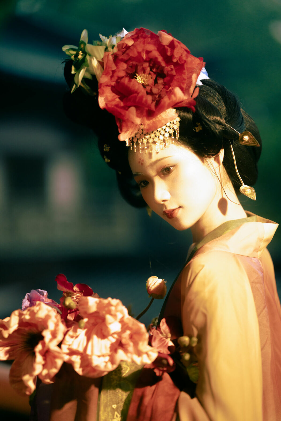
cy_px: 210
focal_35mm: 85
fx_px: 995
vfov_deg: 23.9
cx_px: 140
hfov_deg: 16.1
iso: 640
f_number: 1.4
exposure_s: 1/1000
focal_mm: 85
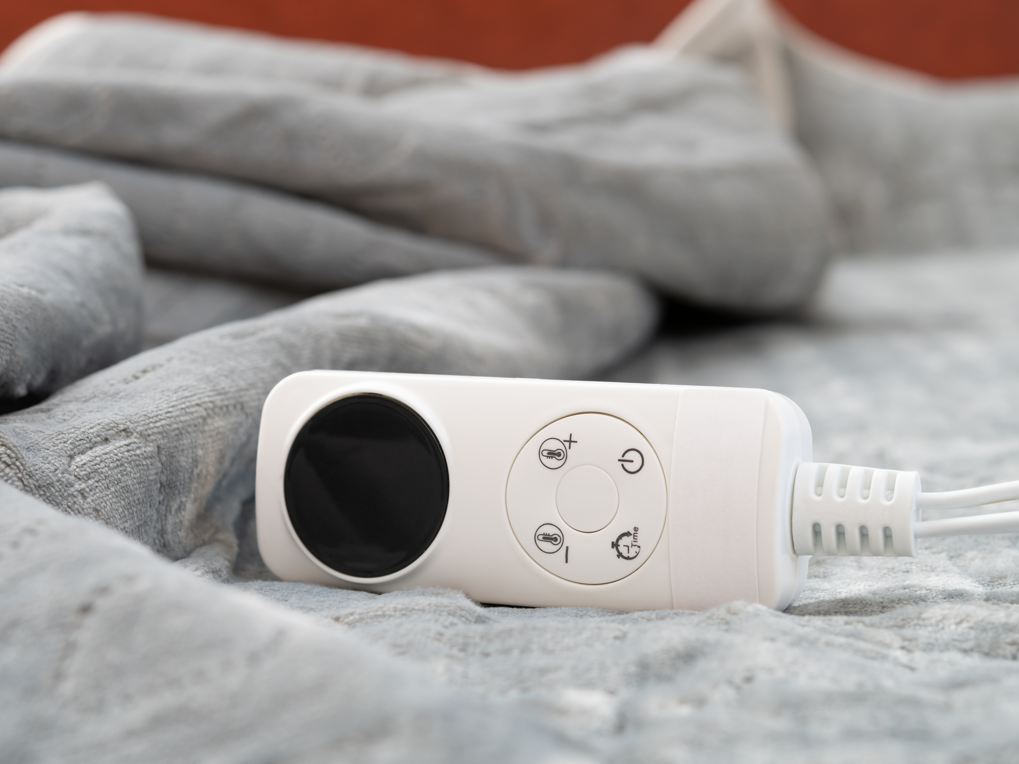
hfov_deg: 25.3
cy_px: 320
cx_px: 458
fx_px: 2267
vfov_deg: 19.1
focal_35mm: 77
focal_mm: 60
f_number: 7.1
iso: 160
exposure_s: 1/160
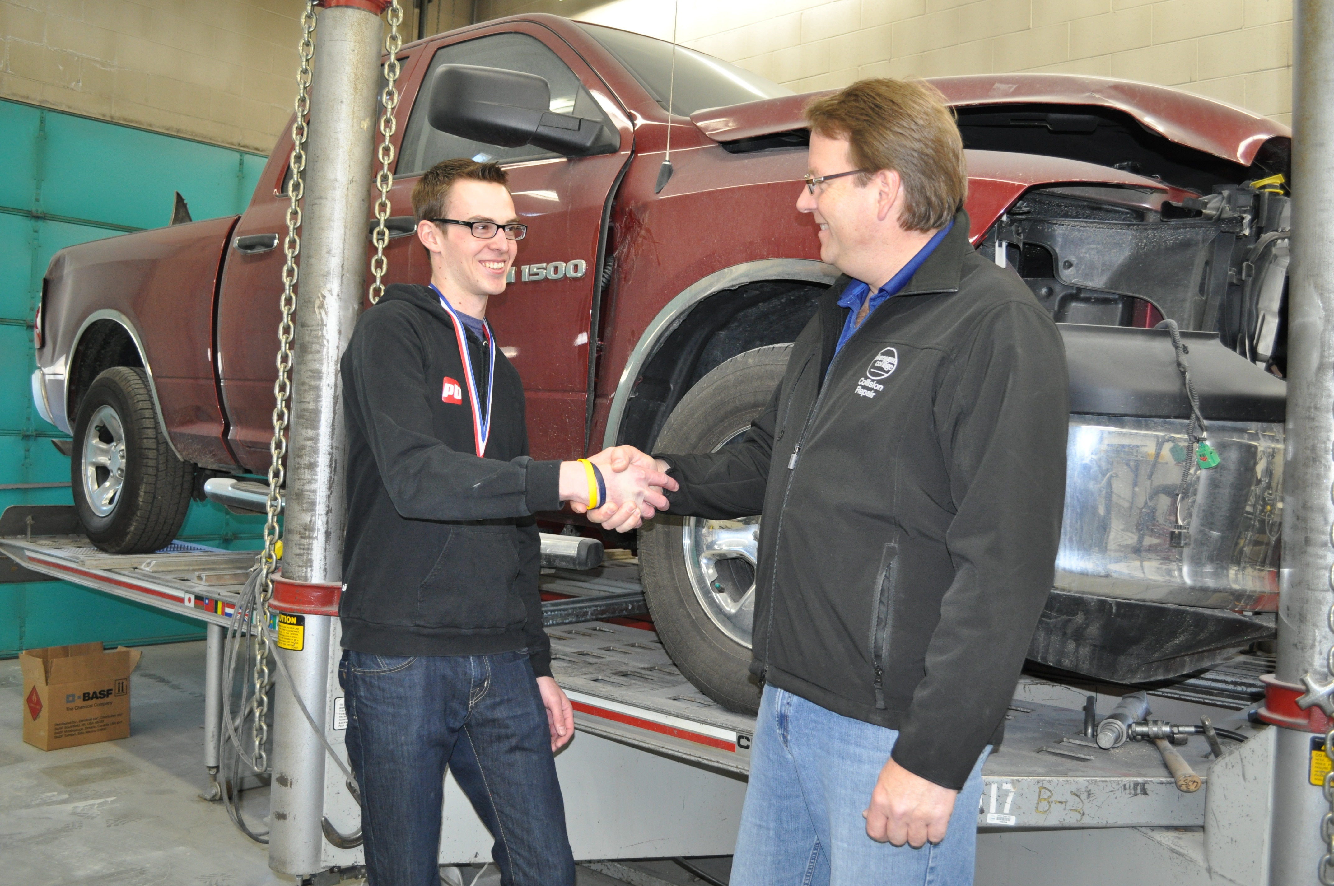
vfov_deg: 43.5
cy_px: 443
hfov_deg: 62.0
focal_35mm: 30
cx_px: 667
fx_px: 1110
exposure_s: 1/60
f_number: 3.8
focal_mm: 20
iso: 800
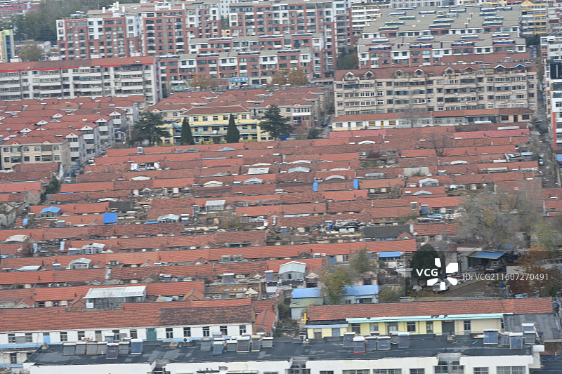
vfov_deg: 12.4
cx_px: 281
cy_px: 187
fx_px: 1717
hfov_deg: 18.6
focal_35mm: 110
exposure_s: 1/100
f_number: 8
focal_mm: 110
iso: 80
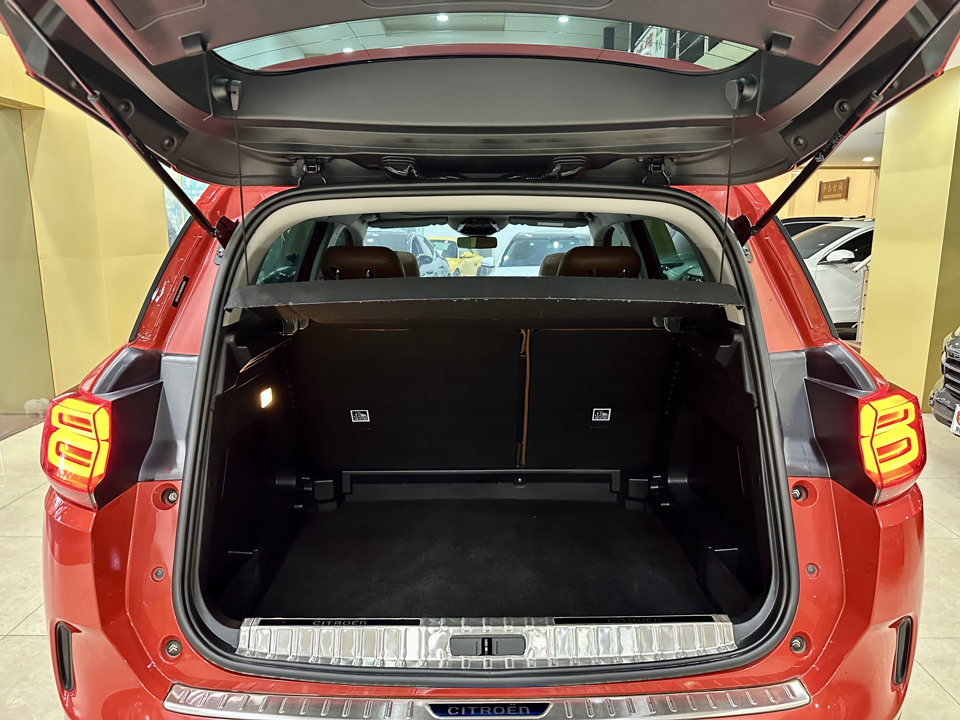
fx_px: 666
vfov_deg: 56.8
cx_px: 480
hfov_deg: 71.6
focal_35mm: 24
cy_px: 360
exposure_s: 1/50
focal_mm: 6.86
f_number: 1.78
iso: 800
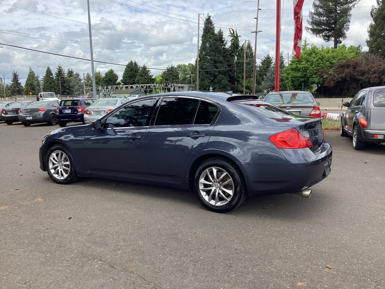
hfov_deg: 58.4
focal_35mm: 31
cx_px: 192
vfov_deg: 45.4
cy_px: 144
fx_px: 345
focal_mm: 3.3
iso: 25
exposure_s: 1/668
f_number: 2.4
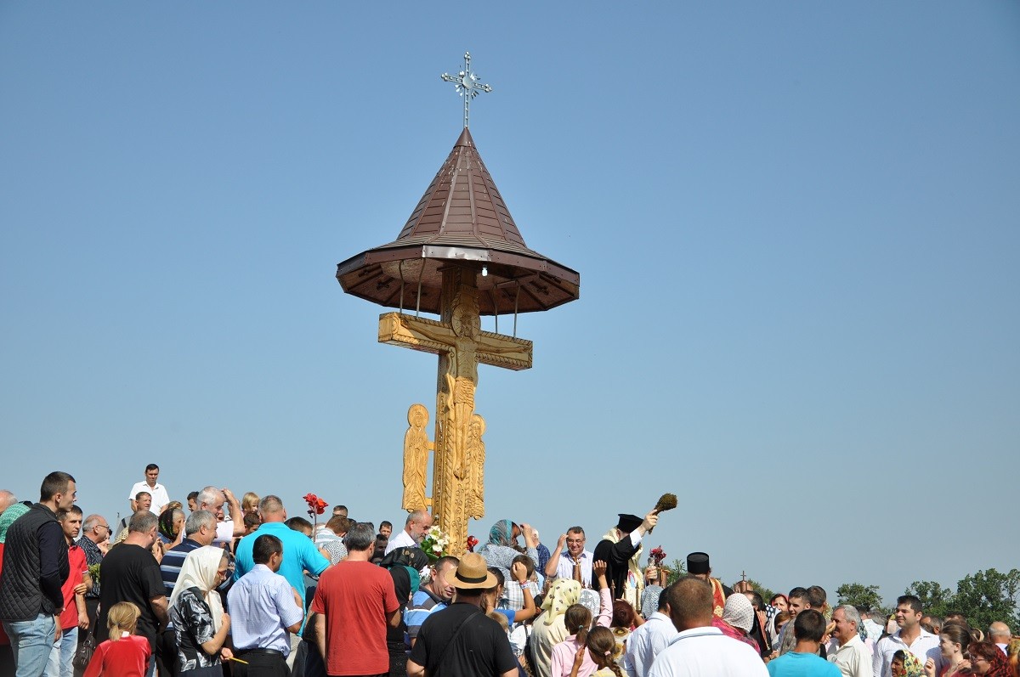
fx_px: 1613
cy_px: 338
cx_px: 510
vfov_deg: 23.7
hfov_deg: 35.1
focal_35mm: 57
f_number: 5.6
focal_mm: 38
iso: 200
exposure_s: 1/1250
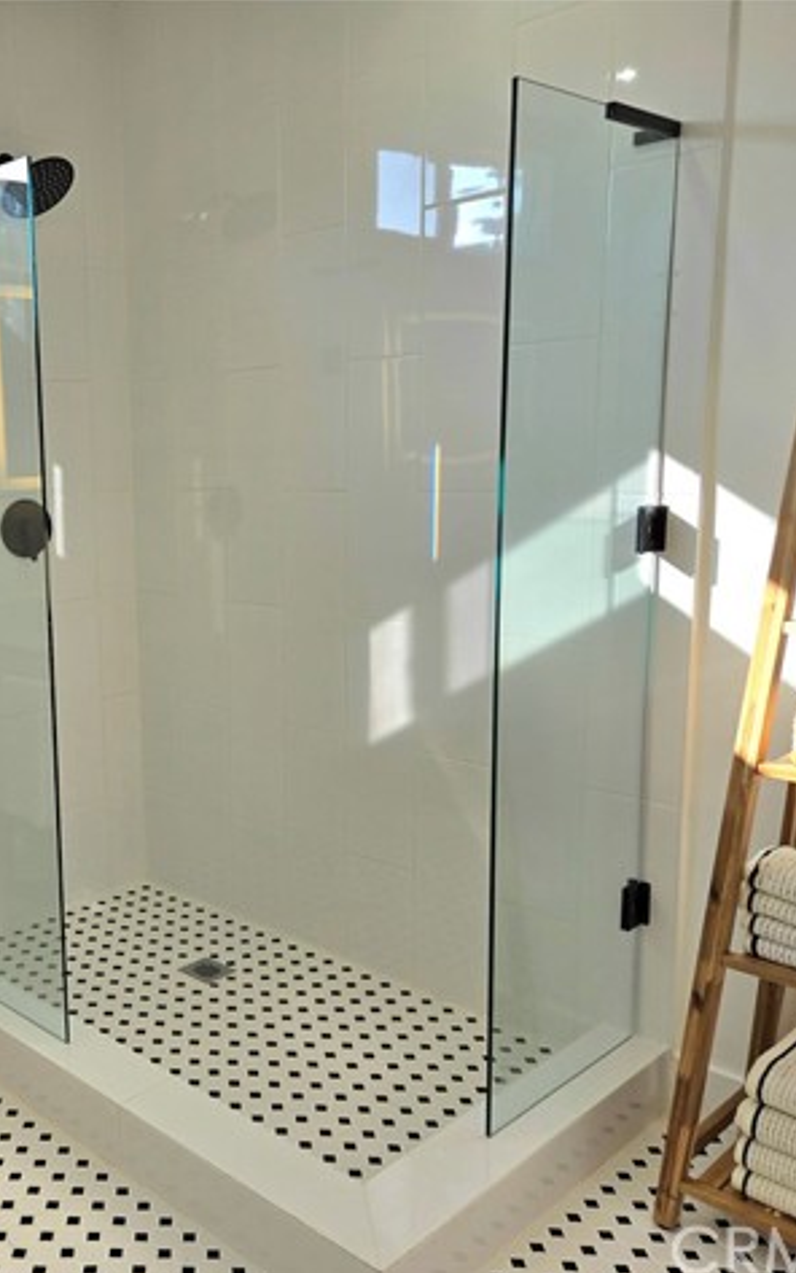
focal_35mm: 33
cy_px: 643
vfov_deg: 58.1
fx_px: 1144
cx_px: 124
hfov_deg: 36.6
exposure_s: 1/435
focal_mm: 5.4
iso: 25
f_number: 1.8
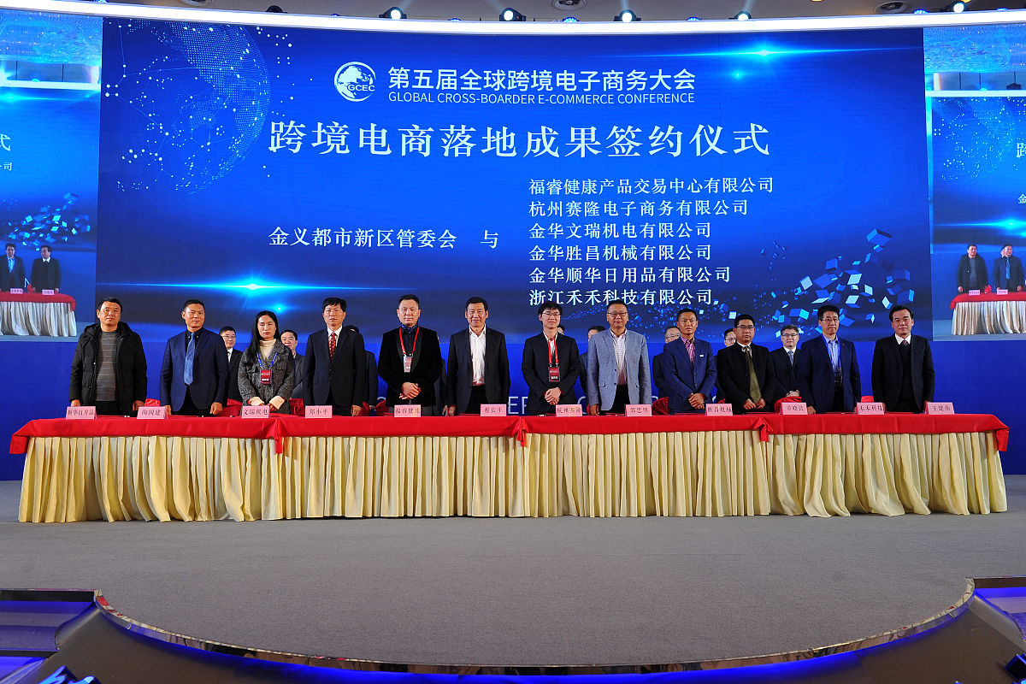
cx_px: 513
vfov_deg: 42.3
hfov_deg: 60.3
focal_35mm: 31
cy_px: 342
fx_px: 883
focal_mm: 31
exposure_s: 1/80
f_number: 6.3
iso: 640
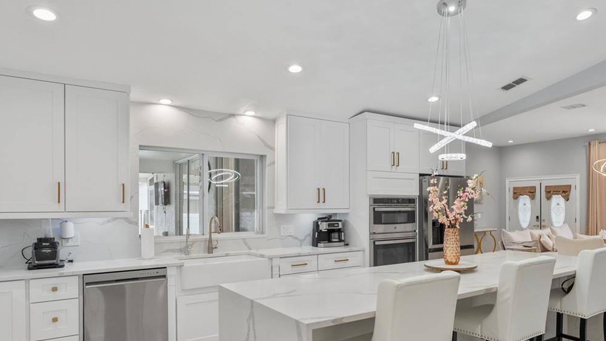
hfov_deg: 67.2
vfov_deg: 41.4
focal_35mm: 28
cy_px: 214
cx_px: 379
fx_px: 447
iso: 1600
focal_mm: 16.5
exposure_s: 1/500
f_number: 4.5
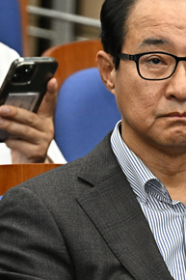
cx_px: 255
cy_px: 147
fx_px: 5485
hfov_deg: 1.9
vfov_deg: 2.9
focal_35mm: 707
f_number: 6.3
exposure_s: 1/250
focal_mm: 320
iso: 2500
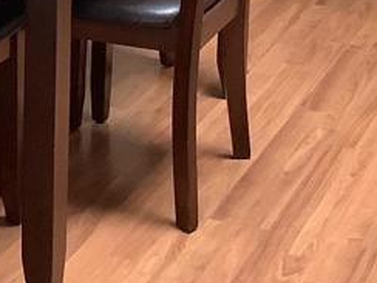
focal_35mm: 130
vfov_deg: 10.7
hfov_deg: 15.2
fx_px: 1416
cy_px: -218
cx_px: 155
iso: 250
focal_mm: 3.3
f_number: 2.4
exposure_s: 1/60
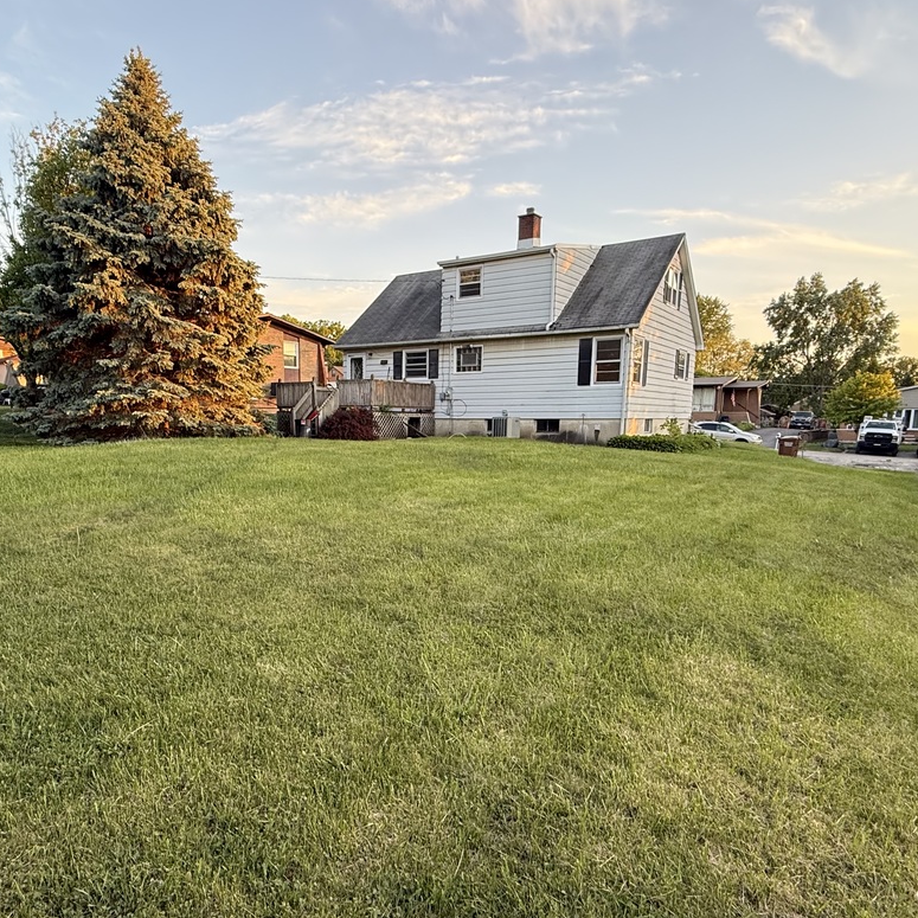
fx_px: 690
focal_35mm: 23
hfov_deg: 66.9
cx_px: 390
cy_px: 537
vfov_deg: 66.8
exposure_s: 1/99
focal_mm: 2.22
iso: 80
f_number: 2.2
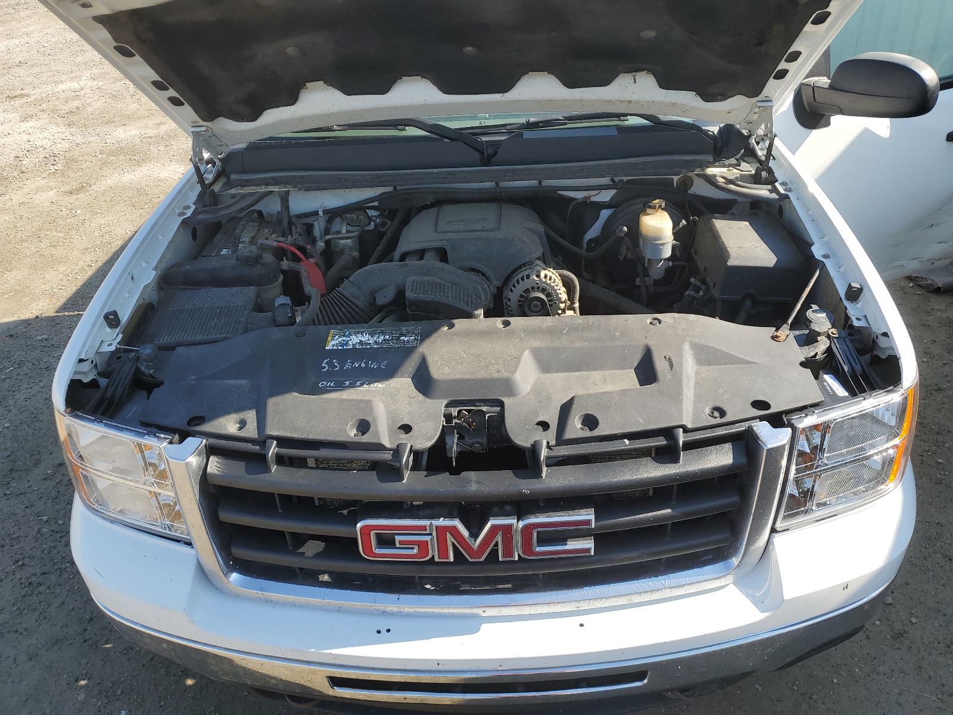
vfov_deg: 53.1
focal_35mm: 26
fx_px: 716
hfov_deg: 67.3
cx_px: 476
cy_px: 358
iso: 50
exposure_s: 1/1429
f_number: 1.5
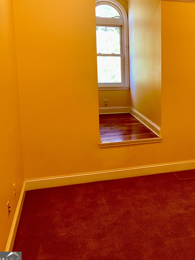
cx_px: 188
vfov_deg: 43.7
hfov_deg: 31.4
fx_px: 323
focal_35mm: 43
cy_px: 106
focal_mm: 5.7
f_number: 1.5
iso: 50
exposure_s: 1/46
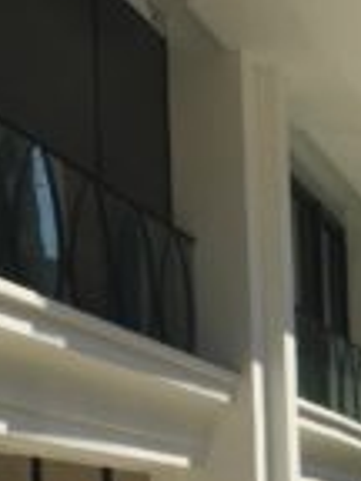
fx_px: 1613
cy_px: 471
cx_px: 543
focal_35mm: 116
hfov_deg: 12.2
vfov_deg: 16.6
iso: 25
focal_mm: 3.3
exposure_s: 1/1664
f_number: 2.4
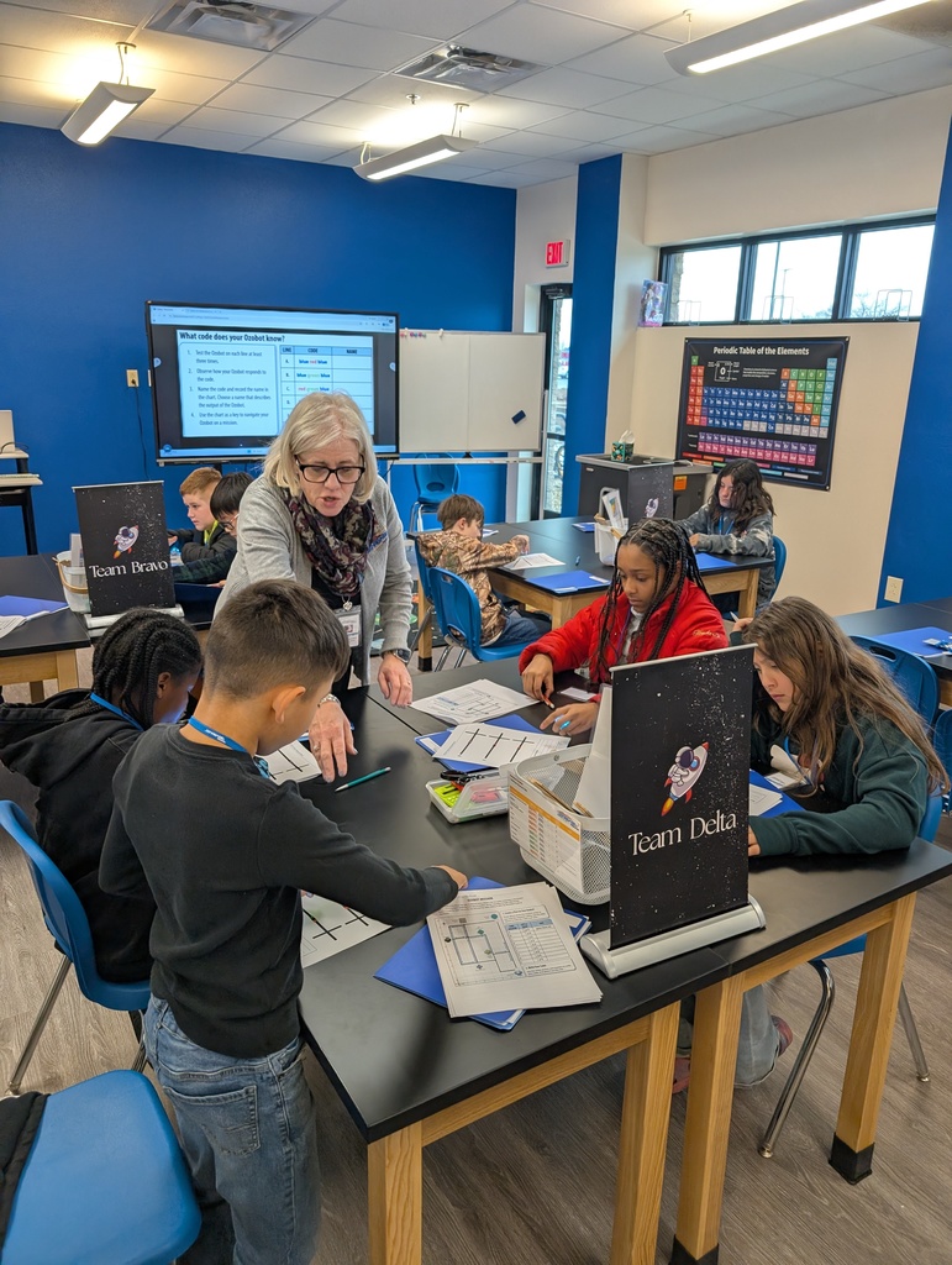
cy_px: 632
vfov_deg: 71.5
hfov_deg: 56.9
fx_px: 878
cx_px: 476
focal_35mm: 24
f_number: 1.68
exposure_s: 1/120
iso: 178
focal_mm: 6.9
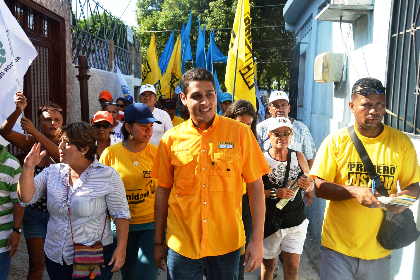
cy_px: 140
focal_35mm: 39
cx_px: 210
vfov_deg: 34.2
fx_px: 455
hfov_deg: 49.6
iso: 100
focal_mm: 26
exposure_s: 1/160
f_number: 6.3
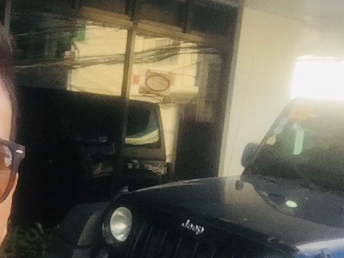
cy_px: 210
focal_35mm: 77
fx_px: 765
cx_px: 74
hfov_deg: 25.0
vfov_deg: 18.9
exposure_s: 1/120
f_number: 2.2
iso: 50
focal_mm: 2.65
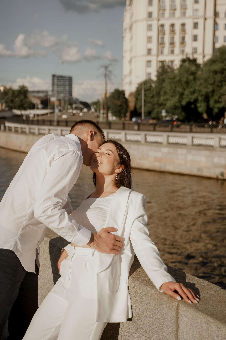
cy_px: 170
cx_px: 113
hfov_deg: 31.2
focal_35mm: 43
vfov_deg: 45.4
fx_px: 405
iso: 160
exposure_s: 1/4000
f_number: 2.8
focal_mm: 43
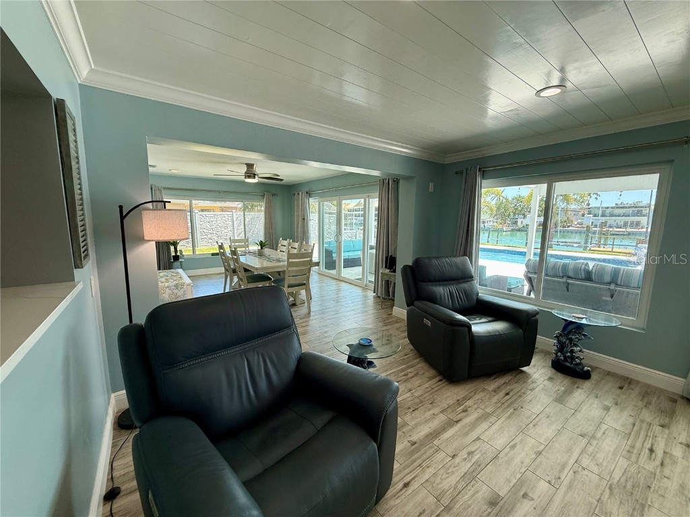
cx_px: 345
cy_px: 258
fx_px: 279
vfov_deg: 85.7
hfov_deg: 102.1
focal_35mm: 14
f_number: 2.2
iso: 64
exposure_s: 1/128
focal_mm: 2.22
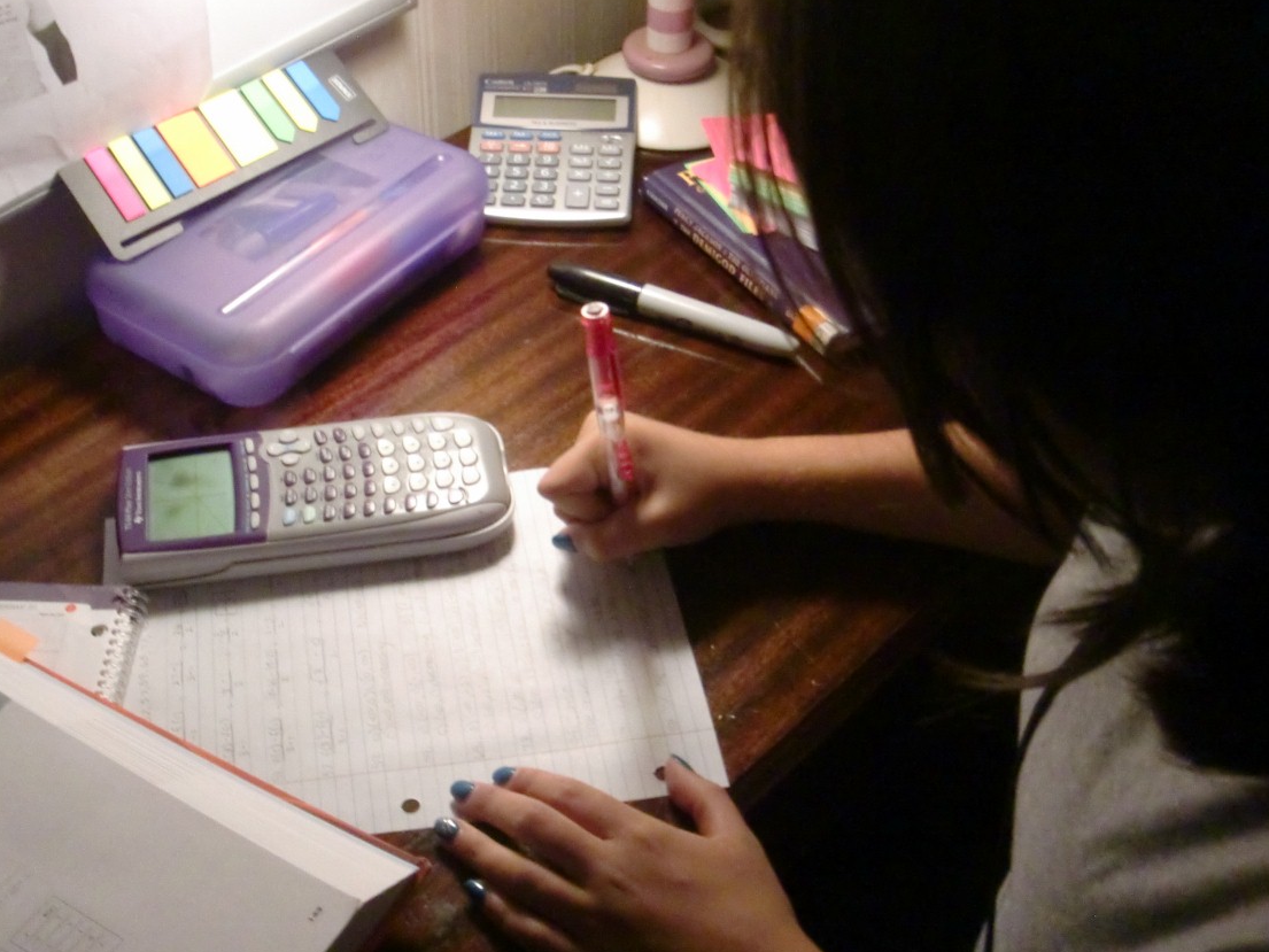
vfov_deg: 32.9
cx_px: 544
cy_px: 481
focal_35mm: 44
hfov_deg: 42.8
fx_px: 1613
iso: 640
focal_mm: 6.66
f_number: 3.9
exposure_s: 1/60
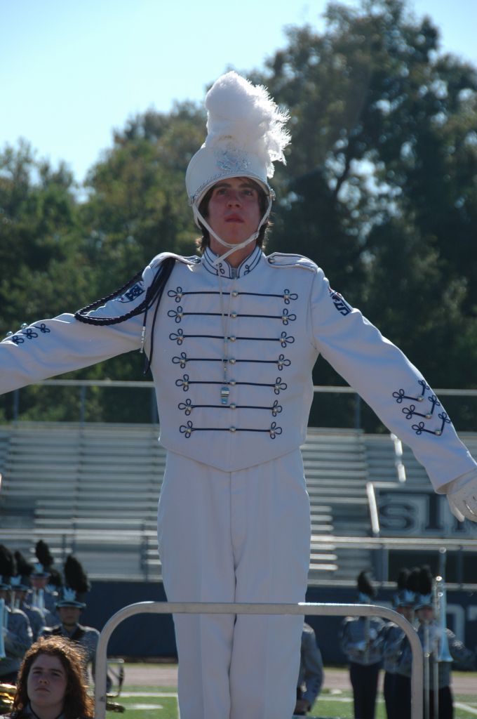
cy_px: 360
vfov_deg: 10.6
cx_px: 238
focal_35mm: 195
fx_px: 3886
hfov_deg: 7.0
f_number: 6.3
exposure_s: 1/640
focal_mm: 130
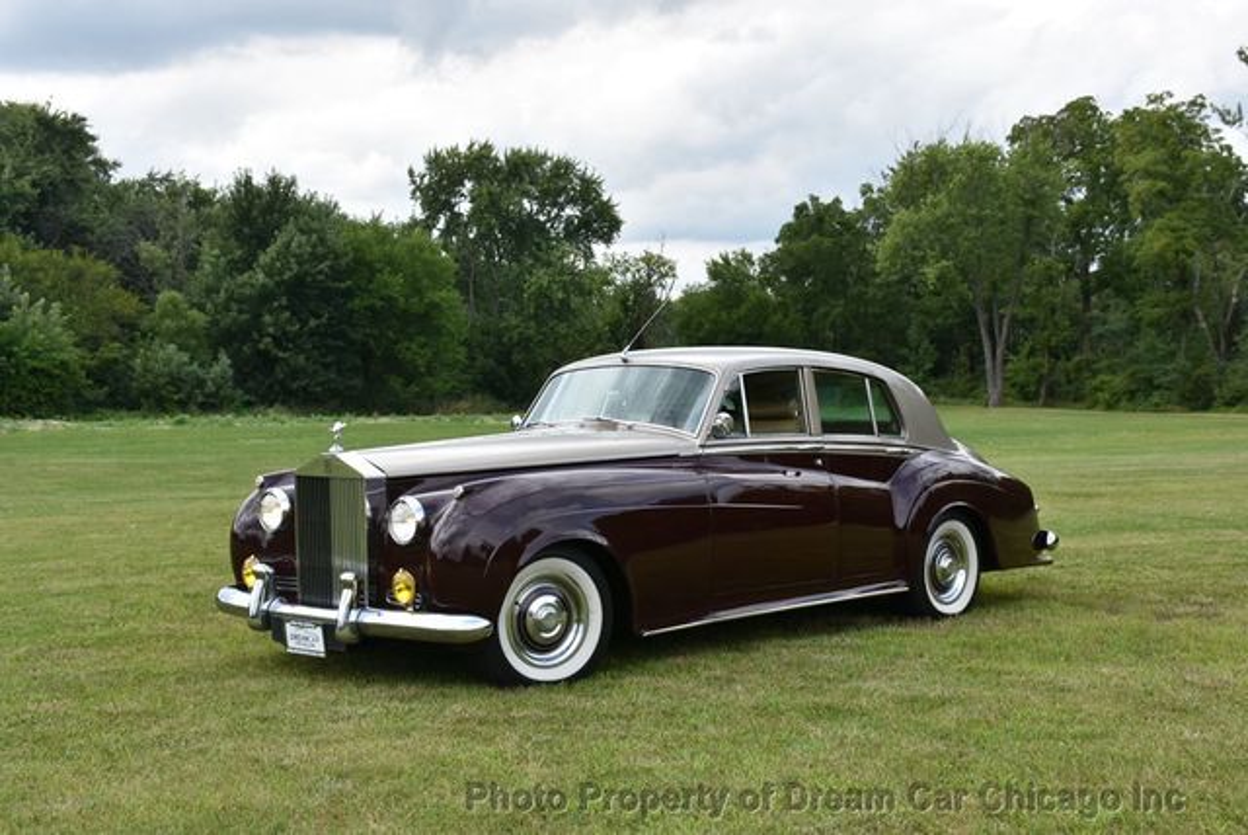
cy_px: 418
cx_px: 624
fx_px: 1665
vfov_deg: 28.1
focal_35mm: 48
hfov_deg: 41.1
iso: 320
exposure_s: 1/500
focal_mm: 32
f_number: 8
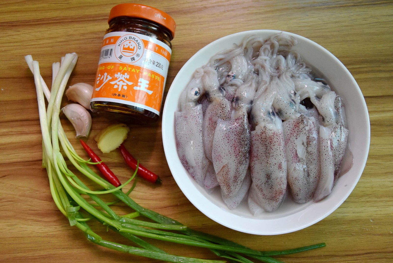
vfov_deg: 34.2
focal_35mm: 39
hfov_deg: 49.5
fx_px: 426
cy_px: 132
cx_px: 196
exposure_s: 1/500
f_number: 5
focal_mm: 26
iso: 2500
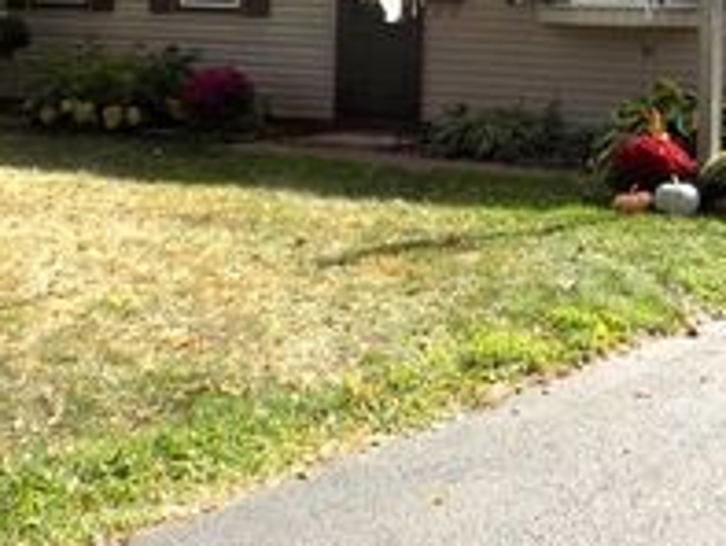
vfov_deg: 19.0
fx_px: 1595
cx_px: 556
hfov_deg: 25.3
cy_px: 24
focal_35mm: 76
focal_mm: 5.3
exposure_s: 1/500
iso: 80
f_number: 3.3
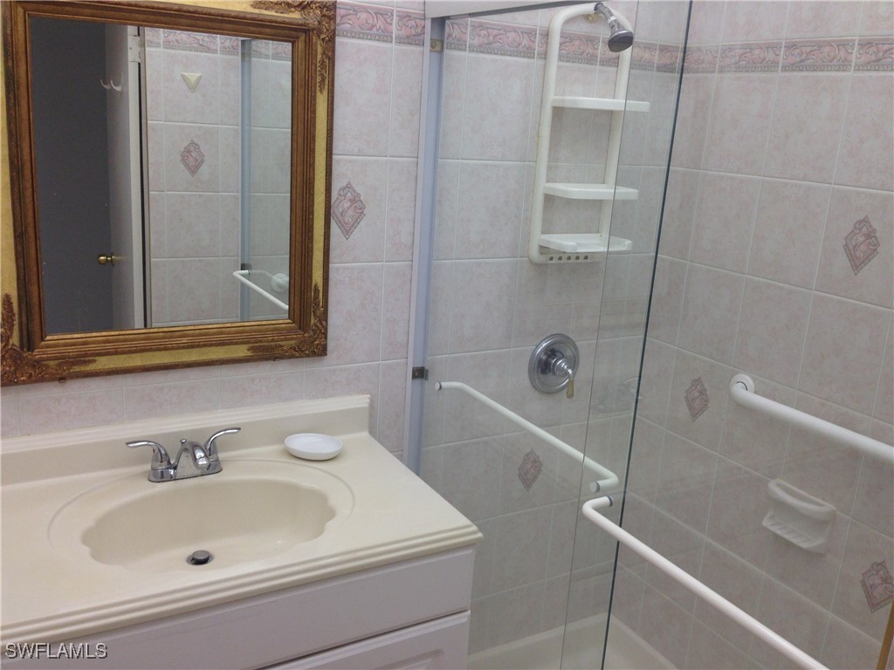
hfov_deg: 55.4
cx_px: 447
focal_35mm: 33
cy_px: 335
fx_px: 852
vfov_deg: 42.9
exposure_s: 1/60
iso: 50
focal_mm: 4.12
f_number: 2.4
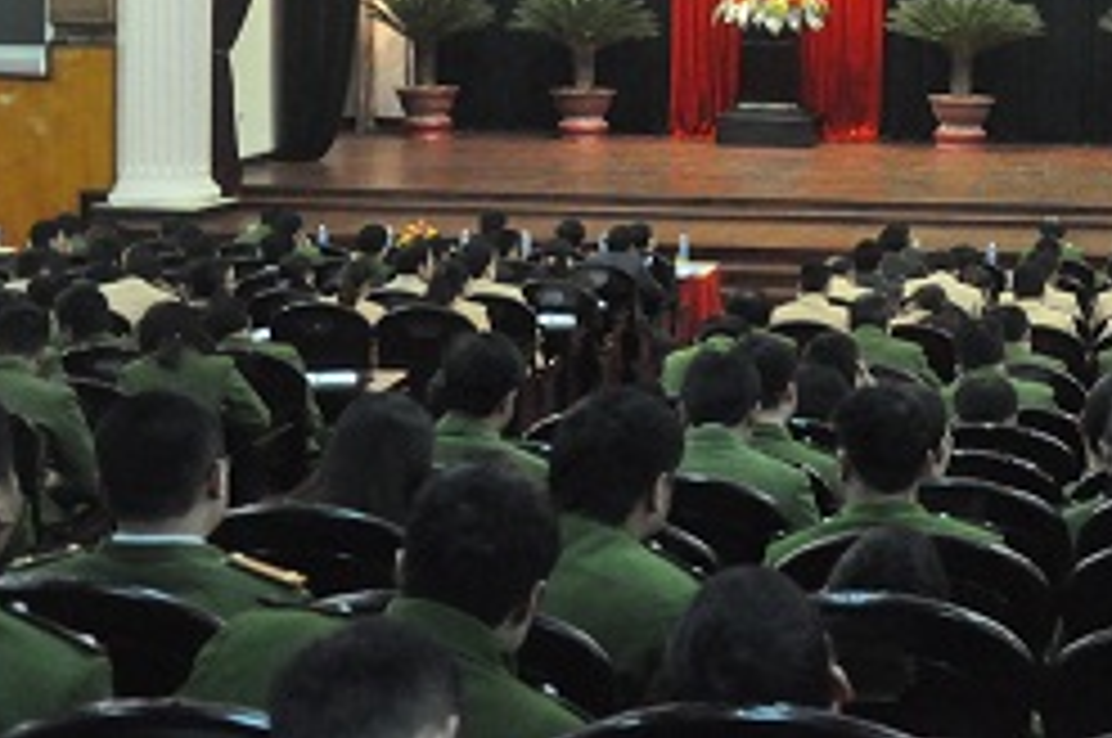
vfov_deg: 17.5
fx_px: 2345
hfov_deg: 25.9
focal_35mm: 76
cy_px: -4
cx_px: 986
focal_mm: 25
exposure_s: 1/60
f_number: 4
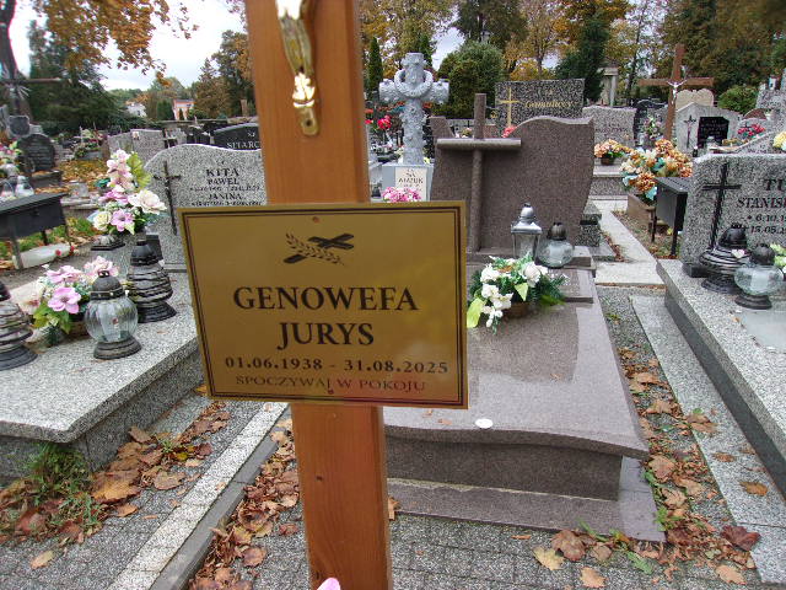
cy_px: 295
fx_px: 613
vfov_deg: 51.4
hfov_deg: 65.3
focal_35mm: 27
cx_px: 393
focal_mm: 4.9
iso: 80
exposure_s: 1/140
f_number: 3
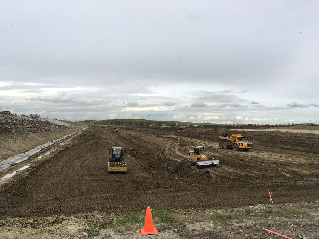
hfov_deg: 61.7
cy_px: 120
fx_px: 267
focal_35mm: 29
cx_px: 160
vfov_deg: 48.2
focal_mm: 4.15
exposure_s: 1/1538
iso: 25
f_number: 2.2
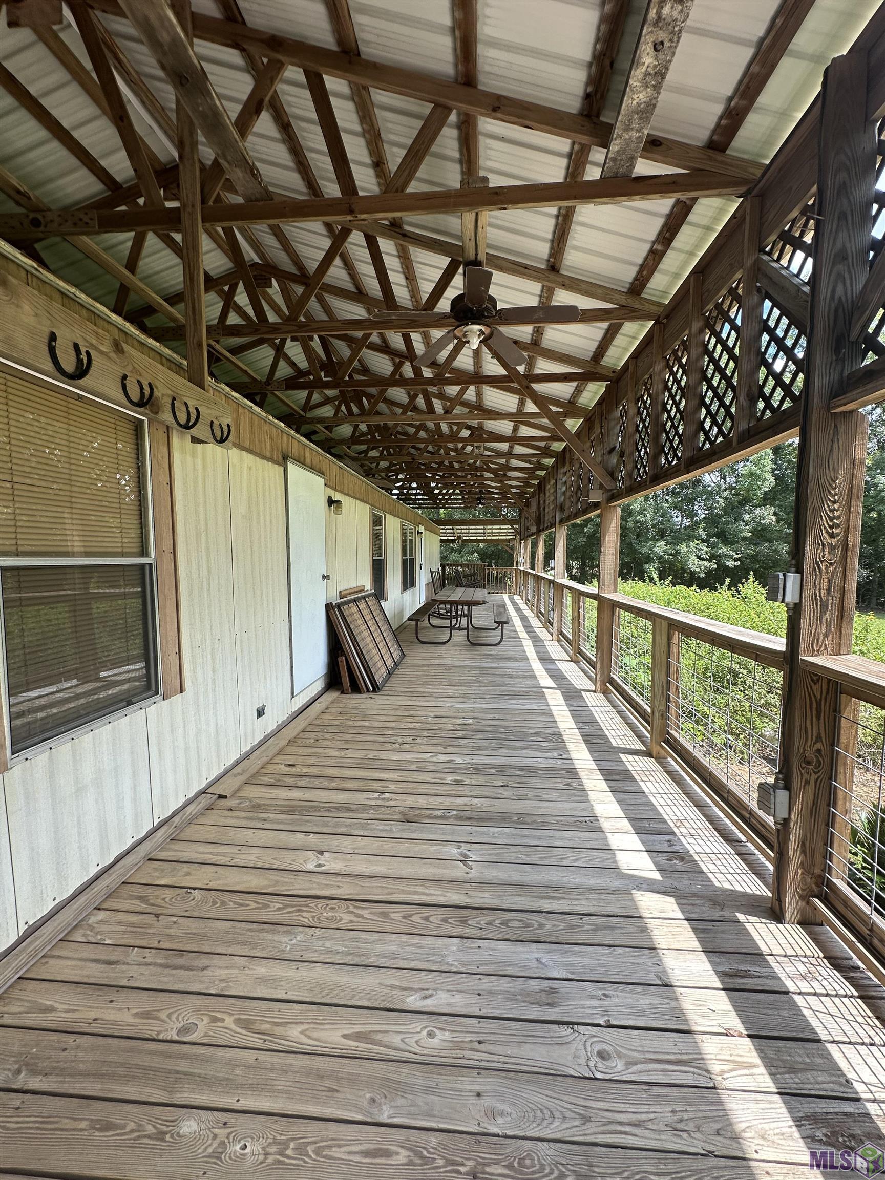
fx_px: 477
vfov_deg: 102.1
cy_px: 590
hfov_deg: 85.7
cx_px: 442
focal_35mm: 14
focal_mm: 2.22
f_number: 2.2
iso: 40
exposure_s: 1/234
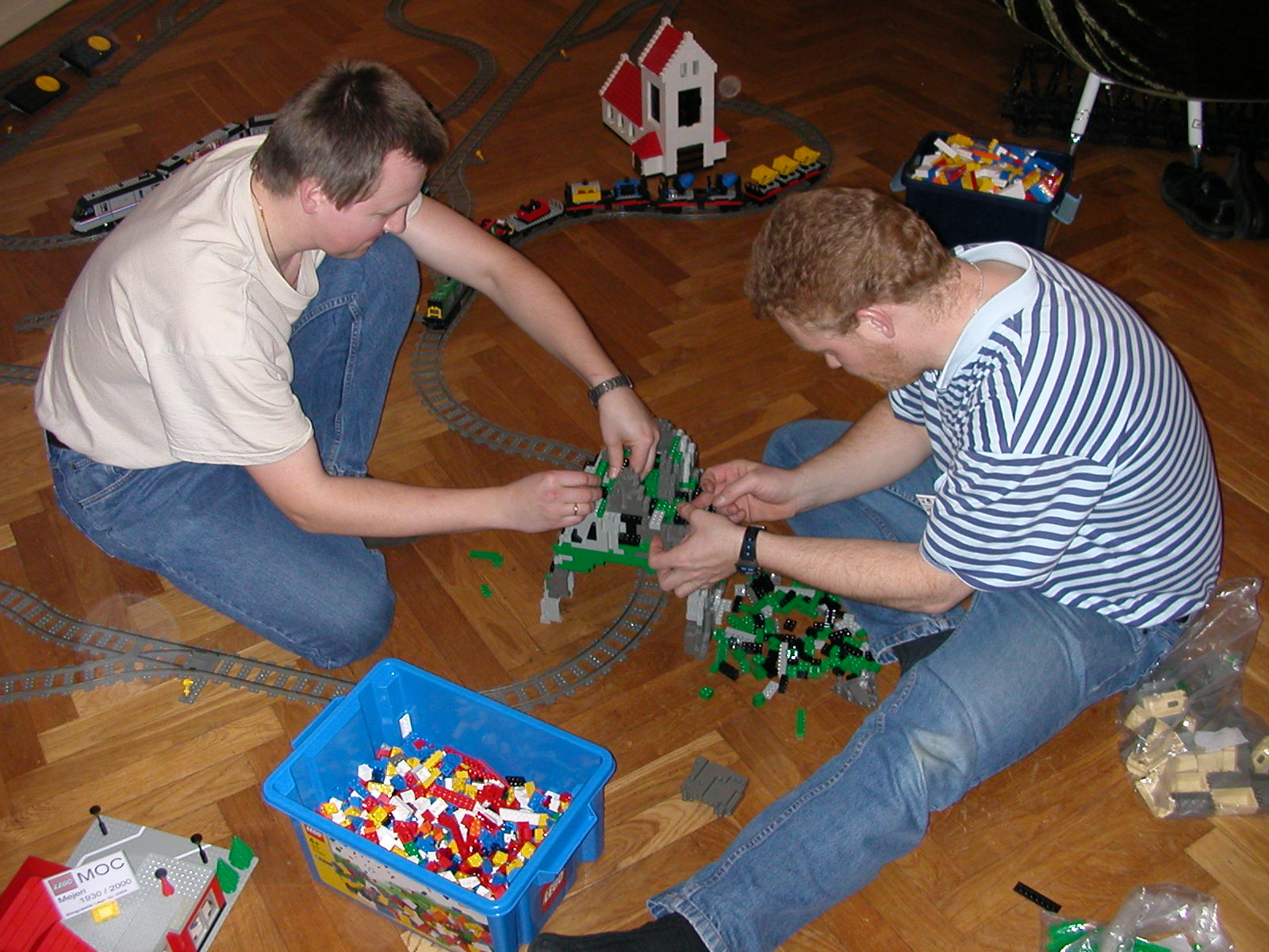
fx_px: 1356
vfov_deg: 38.7
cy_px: 476
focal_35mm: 37
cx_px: 634
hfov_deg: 50.1
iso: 167
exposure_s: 1/59.9
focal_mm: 5.6
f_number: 2.7
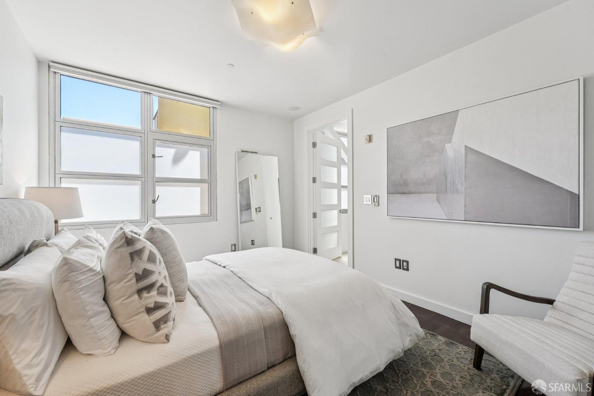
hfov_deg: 104.3
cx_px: 297
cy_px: 198
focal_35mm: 14
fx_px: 231
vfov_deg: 81.2
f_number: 8
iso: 500
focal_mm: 14
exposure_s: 1/30
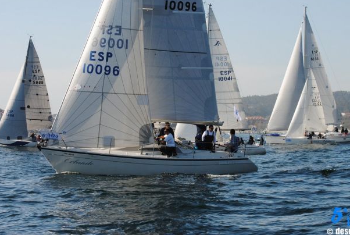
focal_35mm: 110
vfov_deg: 12.5
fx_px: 1068
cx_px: 164
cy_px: 84
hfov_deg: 18.6
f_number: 8
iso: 100
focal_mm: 55
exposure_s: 1/250
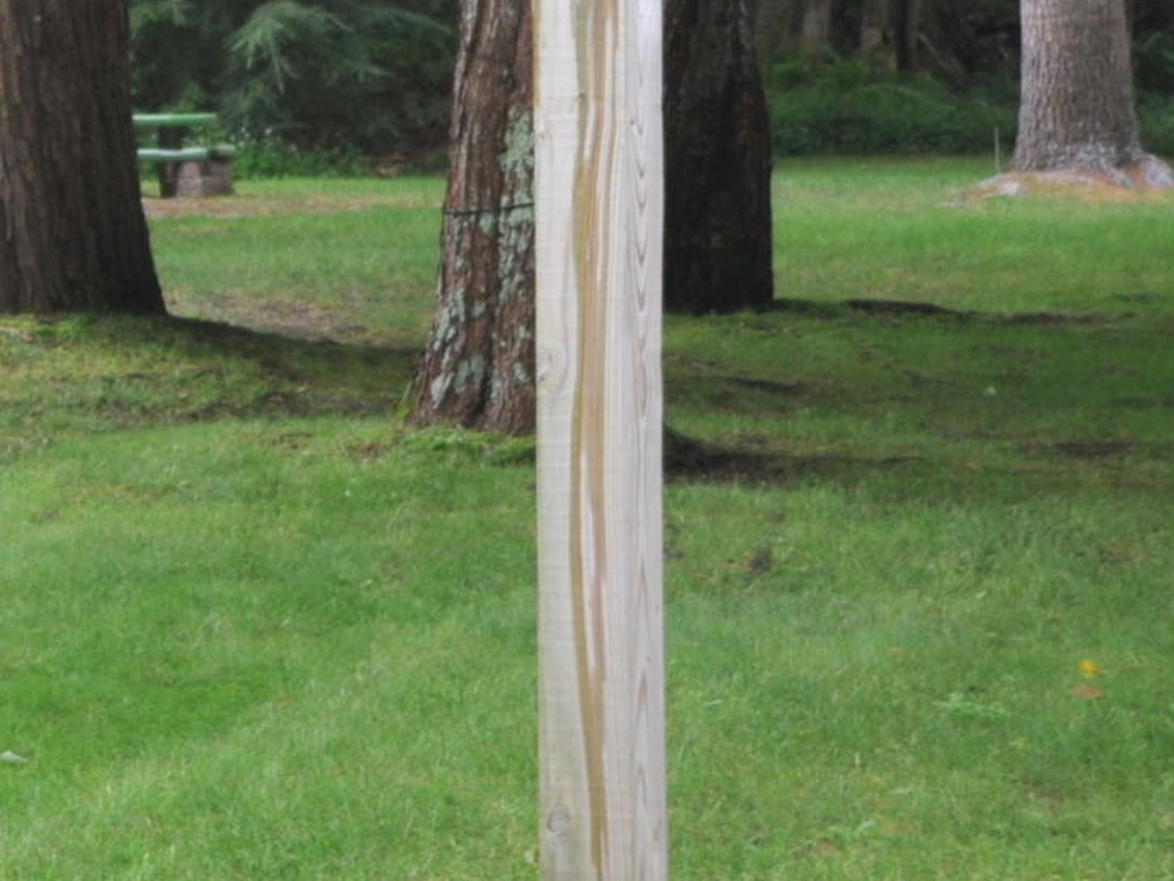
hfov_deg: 12.5
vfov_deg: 9.7
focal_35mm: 151
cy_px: -219
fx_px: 5122
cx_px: -499
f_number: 4
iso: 720
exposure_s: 1/60
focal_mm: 38
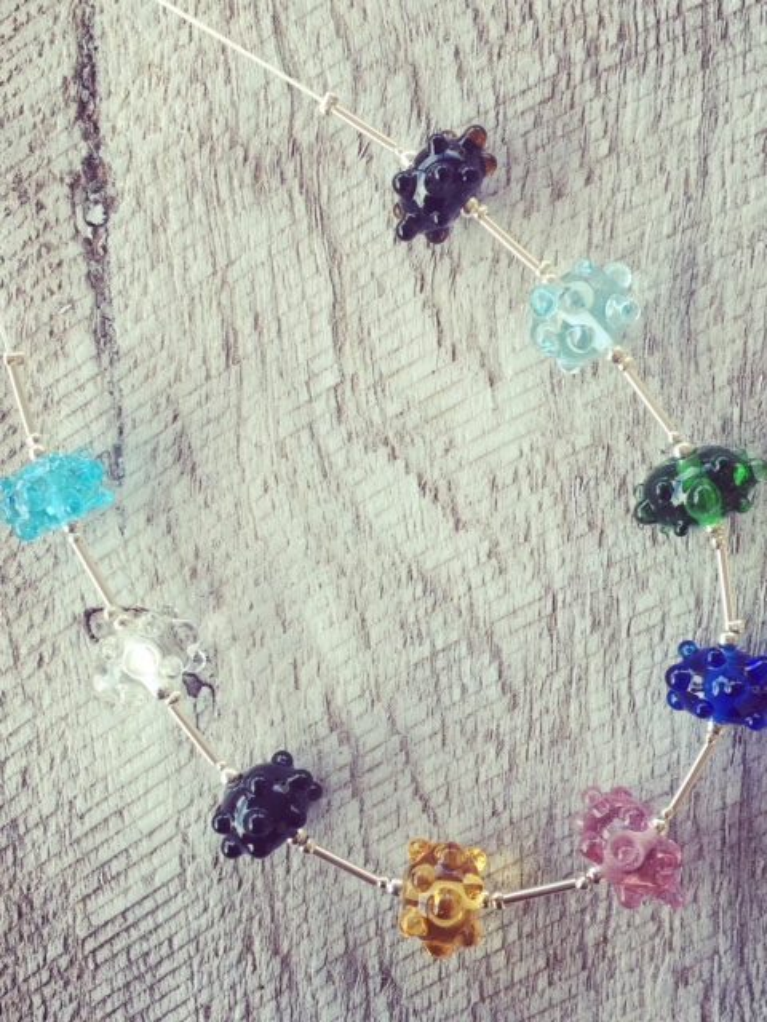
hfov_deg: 36.8
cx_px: 384
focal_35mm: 39
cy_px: 511
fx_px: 1152
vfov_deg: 47.9
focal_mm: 4.15
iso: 32
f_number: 2.2
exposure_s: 1/335
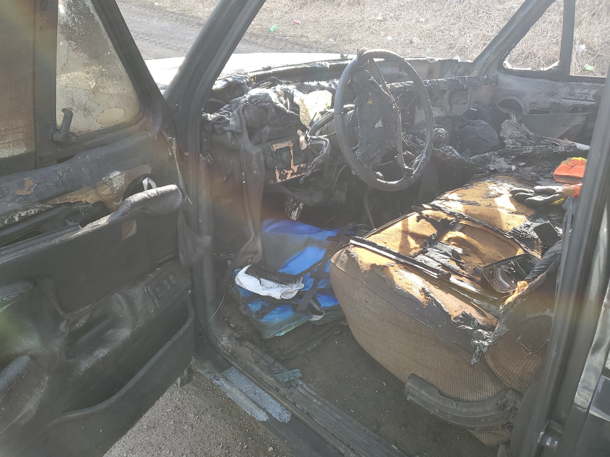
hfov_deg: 67.3
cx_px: 305
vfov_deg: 53.1
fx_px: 458
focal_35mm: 26
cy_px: 228
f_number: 1.5
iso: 50
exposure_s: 1/233
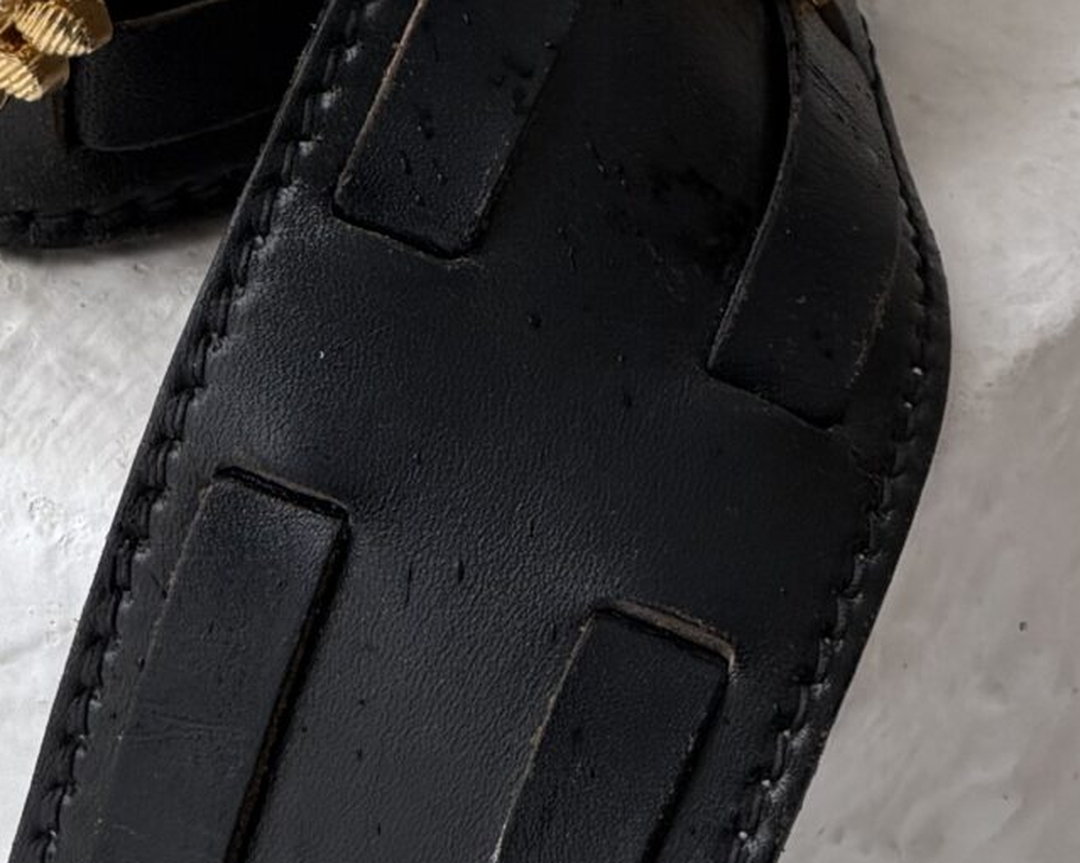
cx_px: 259
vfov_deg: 4.0
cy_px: 726
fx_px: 12496
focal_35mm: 391
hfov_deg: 4.9
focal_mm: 16.89
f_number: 2.8
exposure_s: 1/260
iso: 50
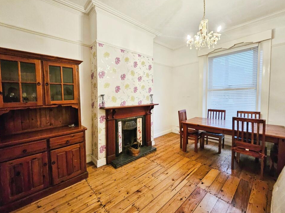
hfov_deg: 102.1
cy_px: 111
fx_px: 115
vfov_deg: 85.6
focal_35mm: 14
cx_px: 141
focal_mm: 1.7
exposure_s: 1/50
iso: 400
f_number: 2.2
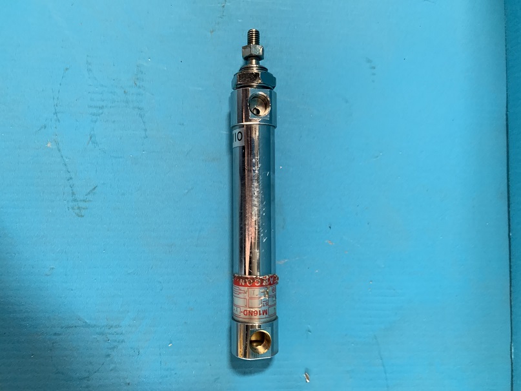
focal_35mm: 26
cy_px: 196
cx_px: 260
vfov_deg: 53.1
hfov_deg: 67.3
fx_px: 391
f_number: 1.8
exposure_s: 1/60
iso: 250
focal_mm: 4.25
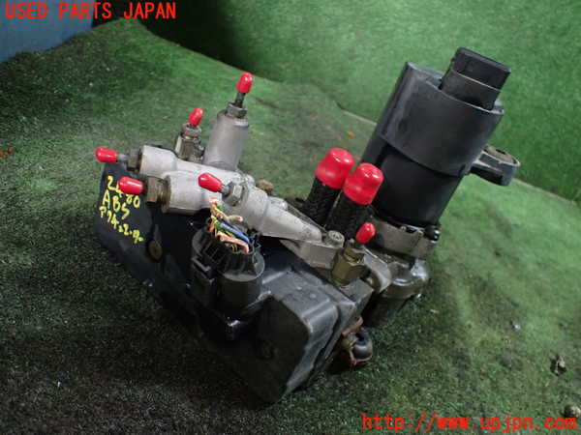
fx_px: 504
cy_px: 218
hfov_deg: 60.0
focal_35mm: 30
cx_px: 290
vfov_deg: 46.8
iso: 800
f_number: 2.3
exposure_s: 1/100
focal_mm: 5.4
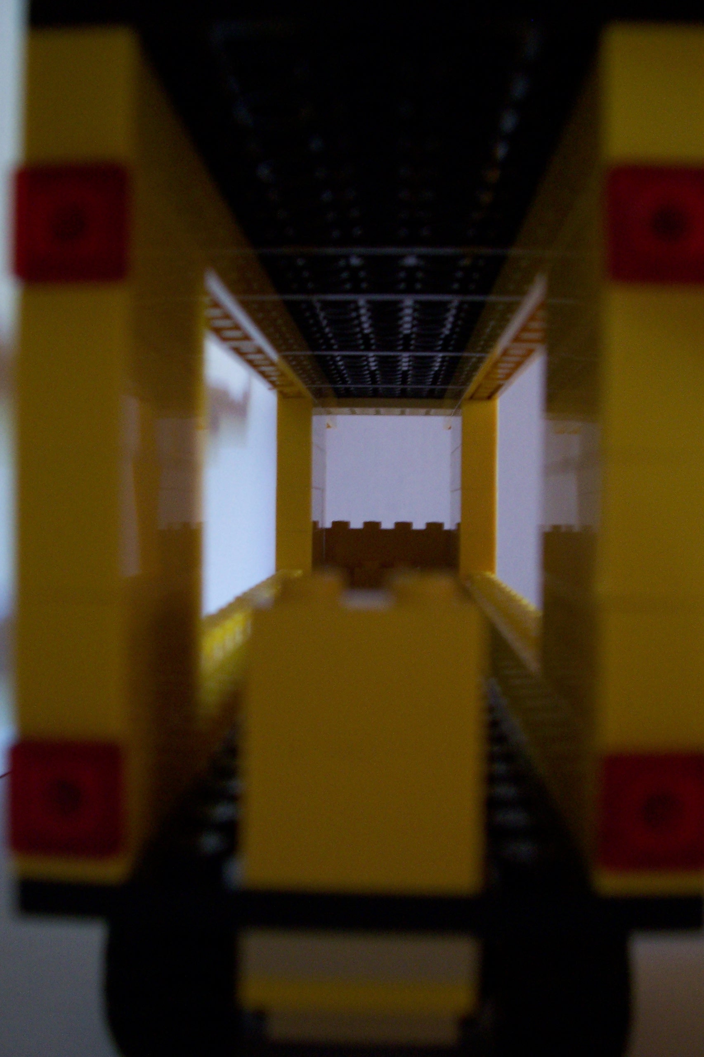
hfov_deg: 38.9
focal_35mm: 34
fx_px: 998
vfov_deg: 55.8
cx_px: 352
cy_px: 528
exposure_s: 1/8
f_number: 2.7
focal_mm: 5.6
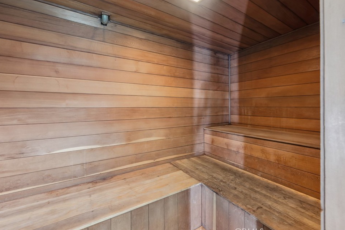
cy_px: 114
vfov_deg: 77.3
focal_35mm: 15
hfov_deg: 100.4
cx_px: 177
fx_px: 144
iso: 100
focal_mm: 14
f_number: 9
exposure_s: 4
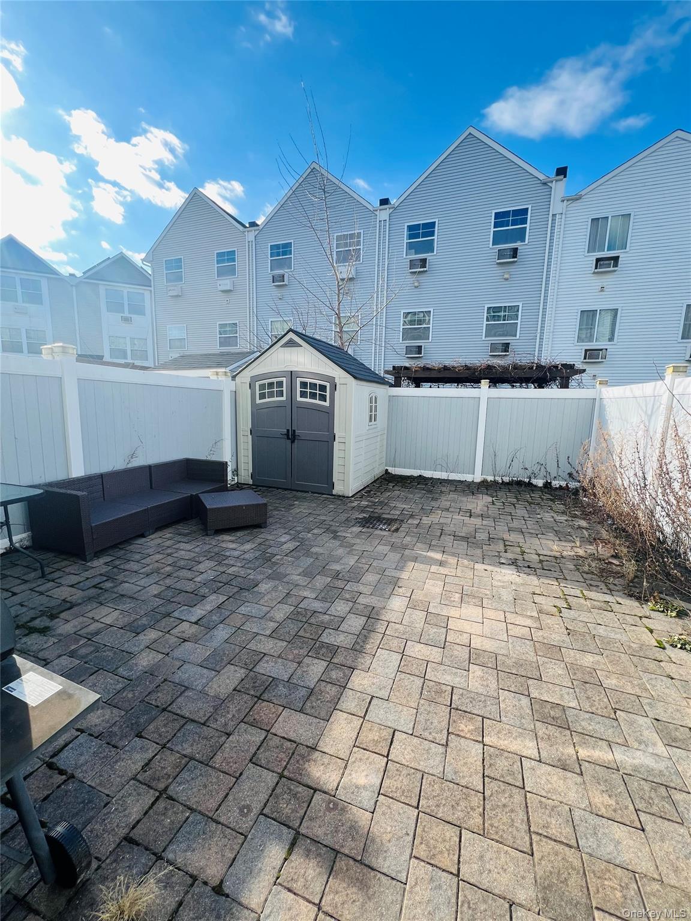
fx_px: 346
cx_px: 346
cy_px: 460
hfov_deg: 89.9
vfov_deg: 106.2
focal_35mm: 13
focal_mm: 1.57
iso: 32
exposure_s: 1/459
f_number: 1.8
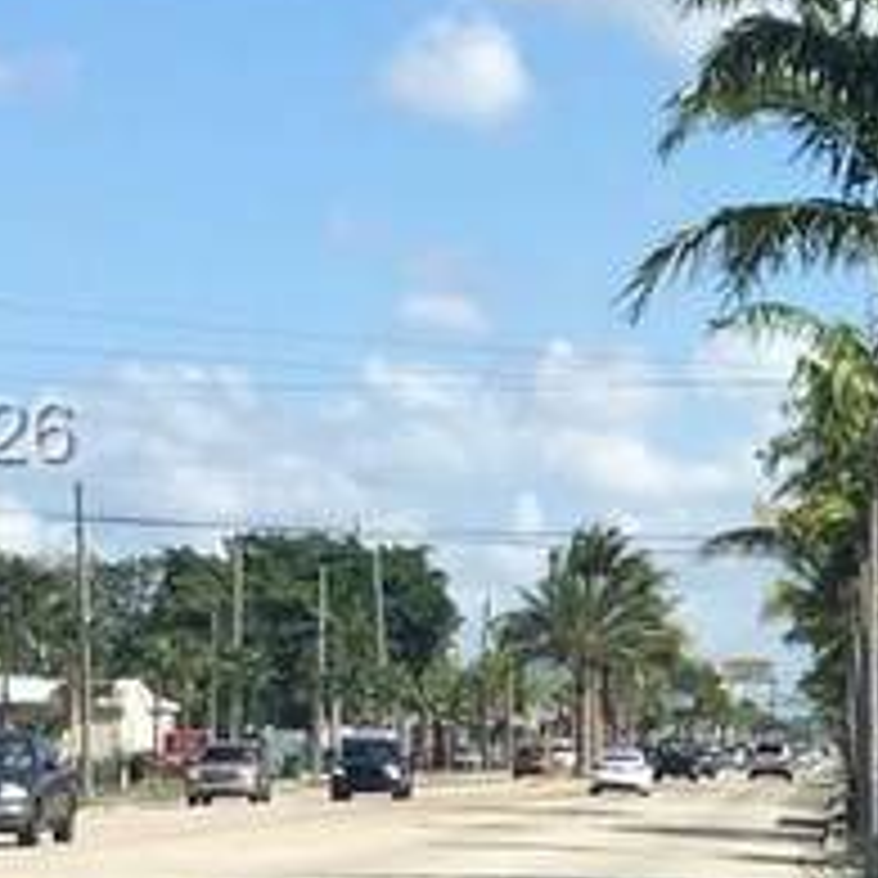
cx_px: 1833
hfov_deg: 9.6
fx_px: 4821
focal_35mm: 168
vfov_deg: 10.4
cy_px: 437
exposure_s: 1/1522
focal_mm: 4.15
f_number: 2.2
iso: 32
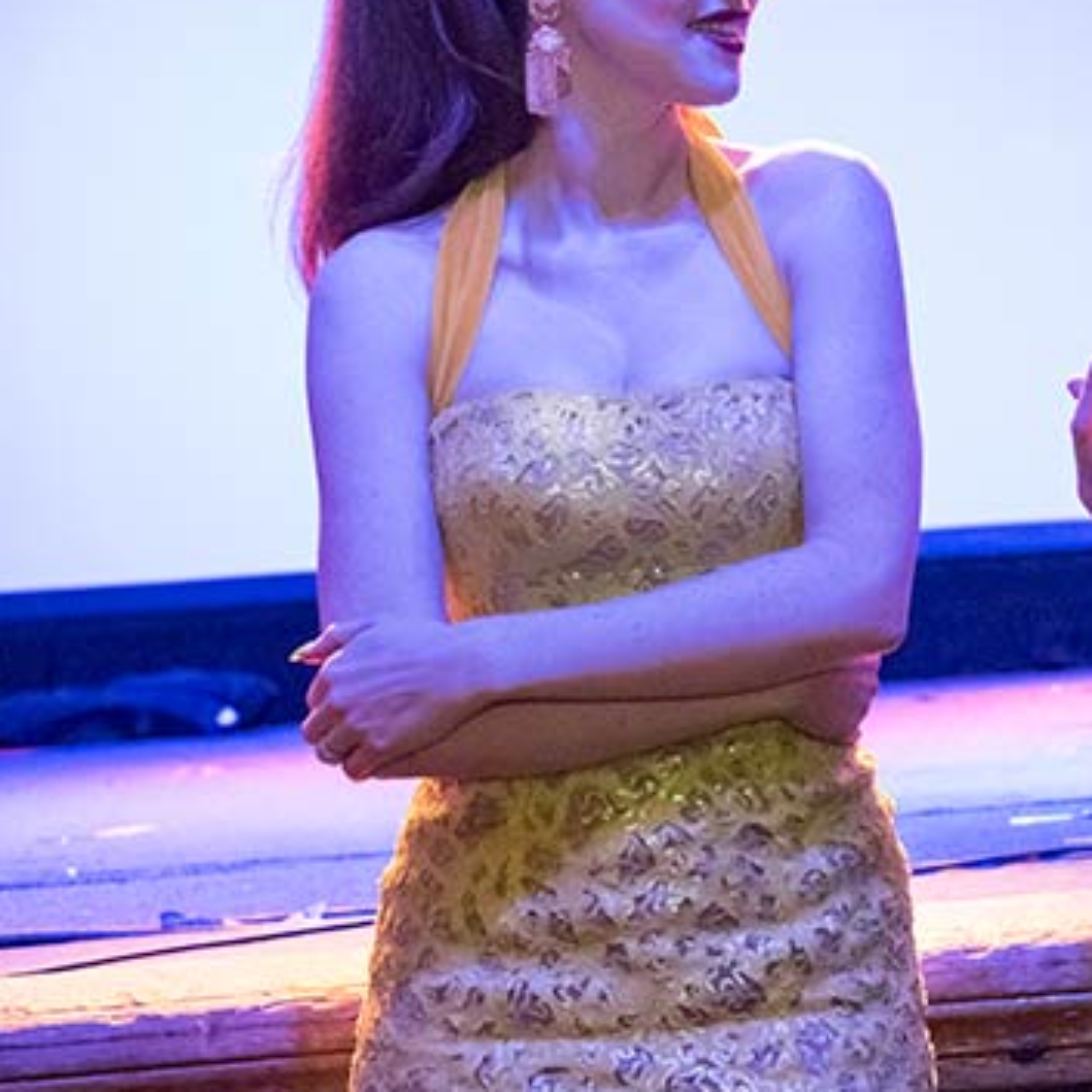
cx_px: 1148
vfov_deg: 18.4
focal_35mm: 94
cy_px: 331
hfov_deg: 17.9
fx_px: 3355
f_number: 5.6
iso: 16000
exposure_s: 1/80
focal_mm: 52
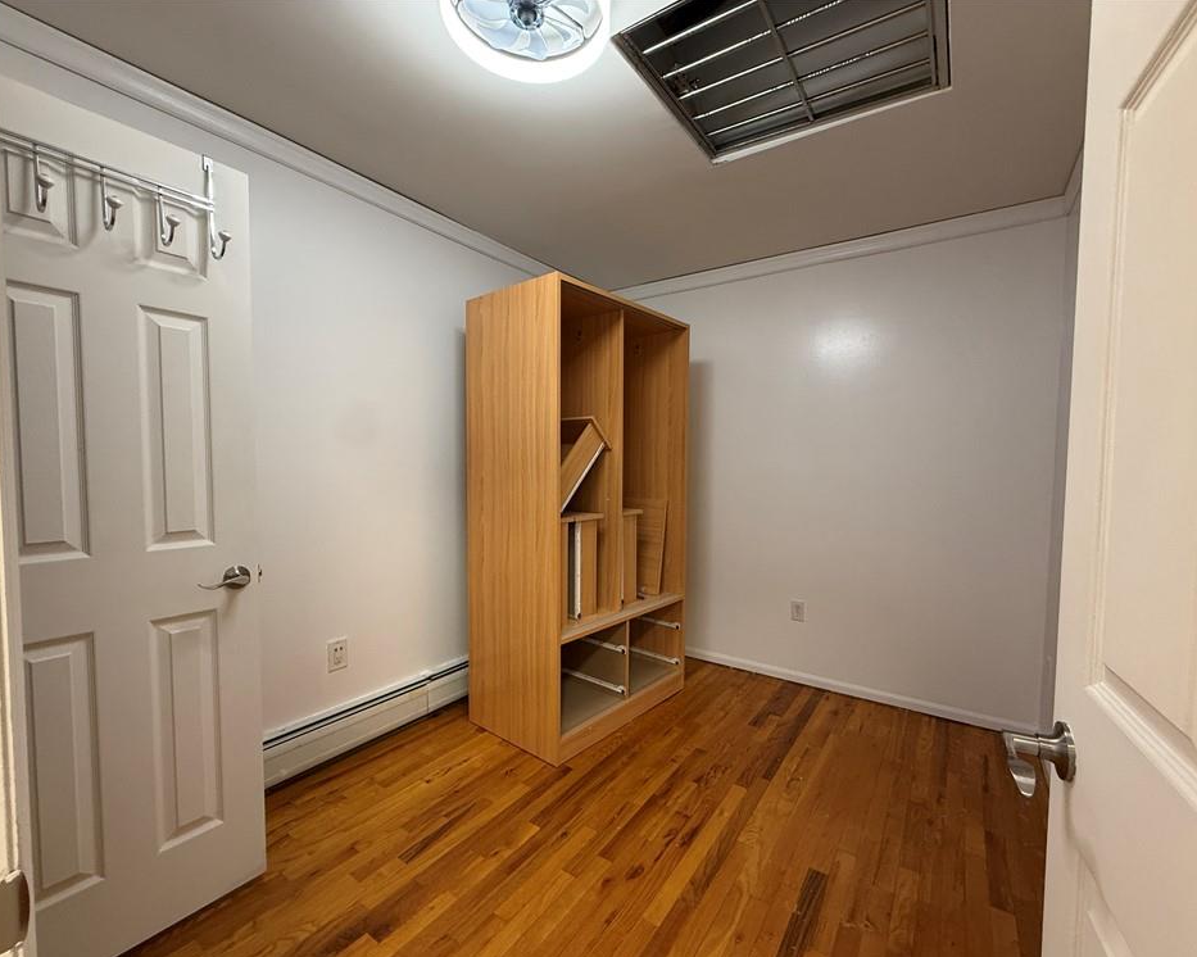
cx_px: 603
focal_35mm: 15
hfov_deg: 96.8
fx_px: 531
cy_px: 490
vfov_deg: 84.0
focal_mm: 2.22
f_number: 2.2
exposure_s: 1/60
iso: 320
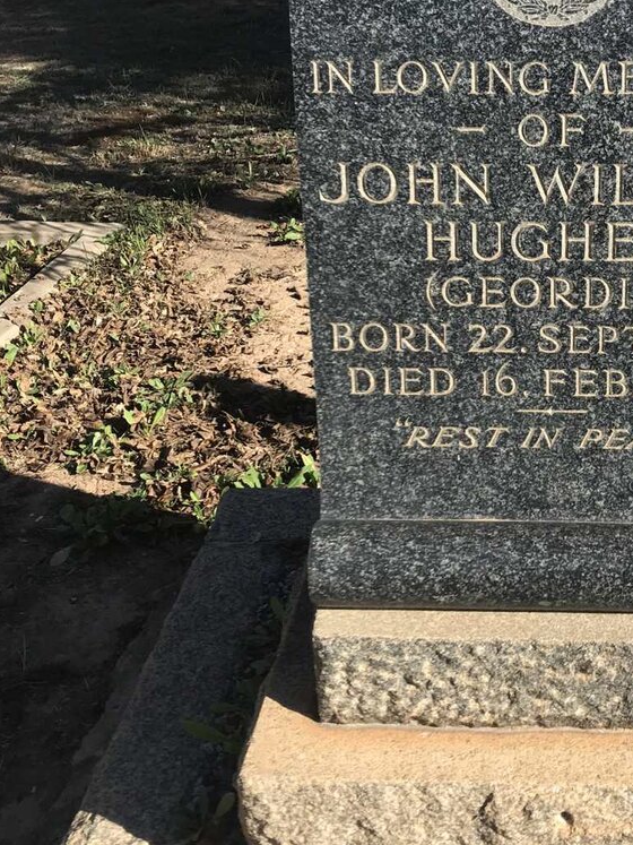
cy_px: 330
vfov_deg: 41.8
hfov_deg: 31.3
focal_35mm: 45
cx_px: 506
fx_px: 1097
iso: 20
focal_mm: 3.99
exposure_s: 1/1497
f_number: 1.8
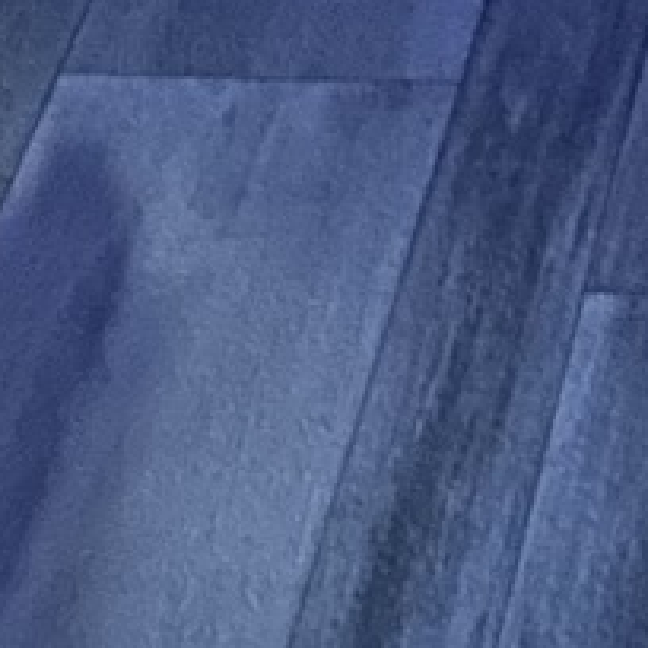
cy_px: -2528
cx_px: 1252
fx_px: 4511
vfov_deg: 5.9
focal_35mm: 213
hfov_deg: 7.9
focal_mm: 6.86
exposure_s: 1/9
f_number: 1.78
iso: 1250
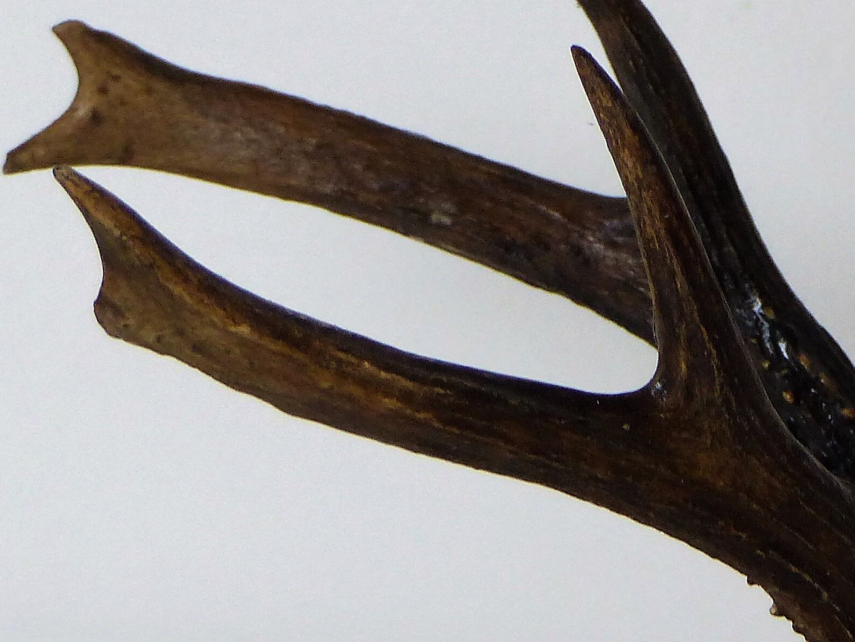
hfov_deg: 4.5
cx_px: 951
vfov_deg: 3.4
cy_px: 546
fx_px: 10818
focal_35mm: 438
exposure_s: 1/80
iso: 200
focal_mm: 28.3
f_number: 2.8
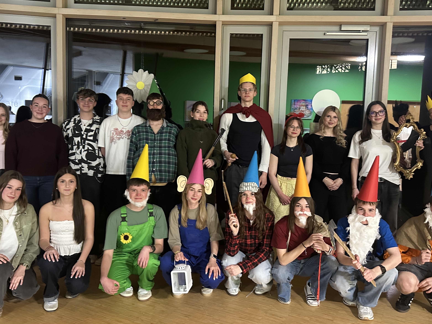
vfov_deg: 45.4
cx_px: 212
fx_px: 387
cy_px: 160
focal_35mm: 31
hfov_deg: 58.4
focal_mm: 6.86
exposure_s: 1/33
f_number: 1.78
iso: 800
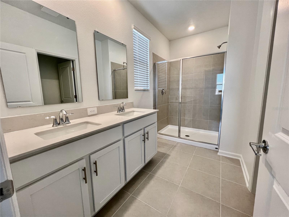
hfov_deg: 106.2
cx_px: 144
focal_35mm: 13
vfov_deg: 89.9
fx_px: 109
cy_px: 108
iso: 160
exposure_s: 1/120
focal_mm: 1.57
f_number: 1.8
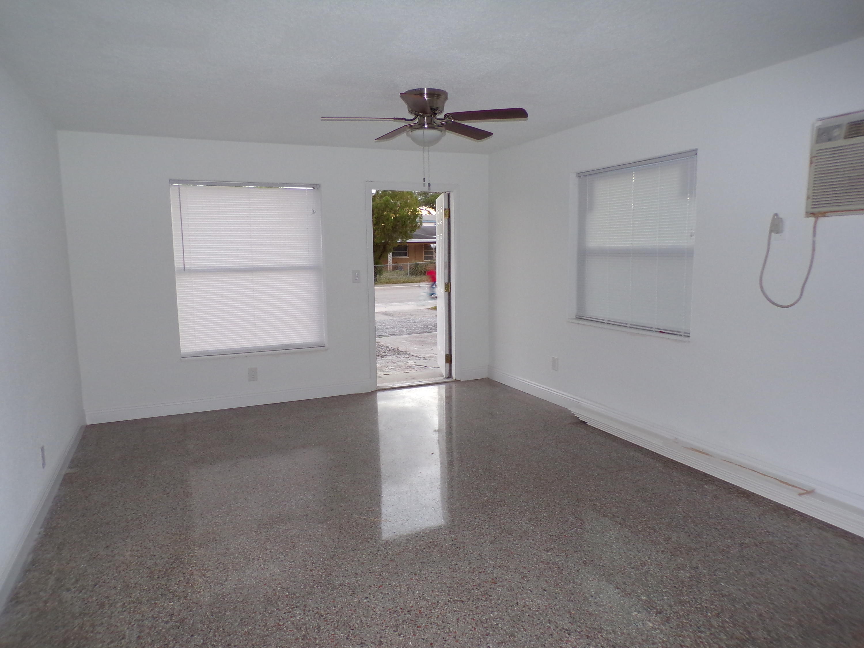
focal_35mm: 24
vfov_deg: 56.8
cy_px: 324
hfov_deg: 71.6
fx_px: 599
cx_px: 432
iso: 217
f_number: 3
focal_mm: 4.3
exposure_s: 1/17
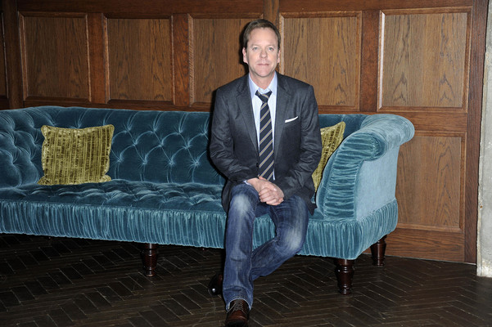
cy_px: 164
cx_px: 246
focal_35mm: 72
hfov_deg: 28.1
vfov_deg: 18.9
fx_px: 983
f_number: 5.6
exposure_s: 1/160
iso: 800
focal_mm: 72
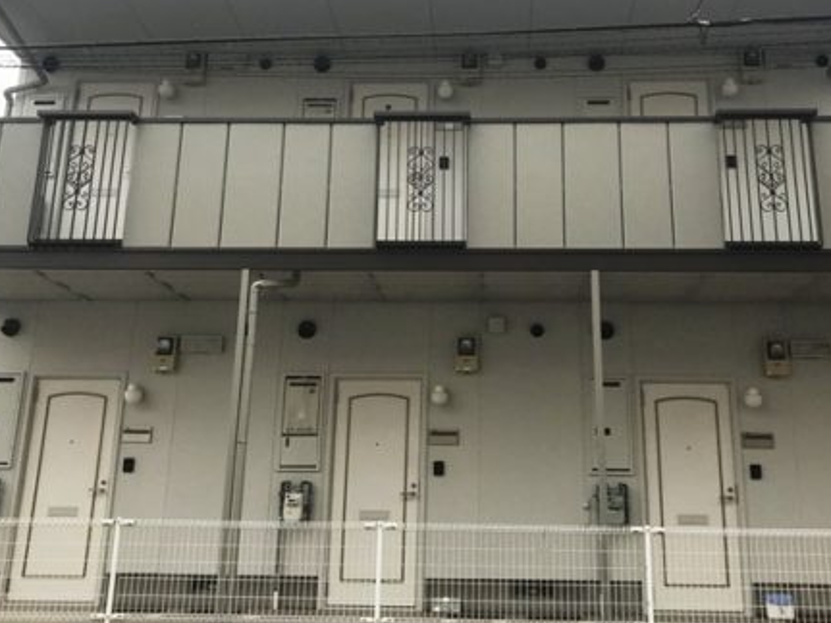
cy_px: 241
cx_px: 461
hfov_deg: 47.8
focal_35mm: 39
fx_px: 936
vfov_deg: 36.6
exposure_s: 1/2740
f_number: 1.8
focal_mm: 3.99
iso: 20
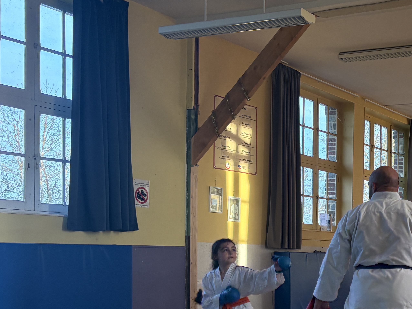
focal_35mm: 58
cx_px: 419
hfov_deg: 30.7
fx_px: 690
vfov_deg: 24.6
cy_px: 267
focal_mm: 5.96
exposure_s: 1/152
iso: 125
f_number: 1.6
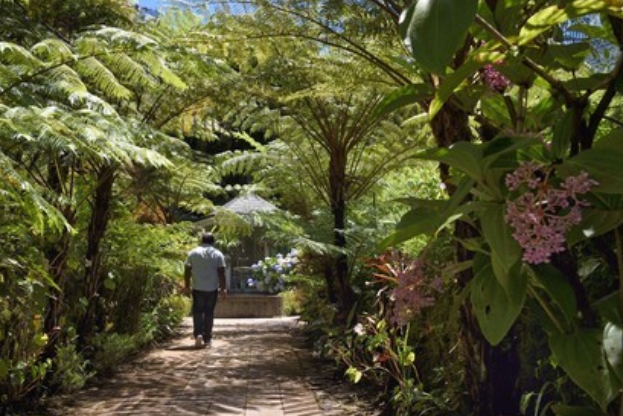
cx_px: 315
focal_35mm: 37
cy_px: 210
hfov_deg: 51.9
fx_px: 640
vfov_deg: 36.0
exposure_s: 1/200
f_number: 11
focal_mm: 36
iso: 200
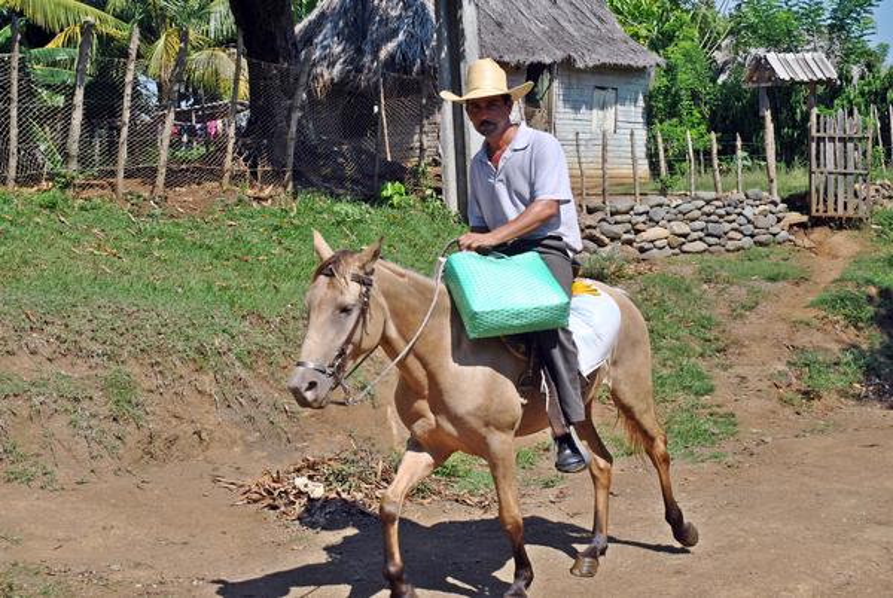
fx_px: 1267
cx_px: 446
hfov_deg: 38.8
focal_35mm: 51
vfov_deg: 26.6
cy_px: 299
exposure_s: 1/250
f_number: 8
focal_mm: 34
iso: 100
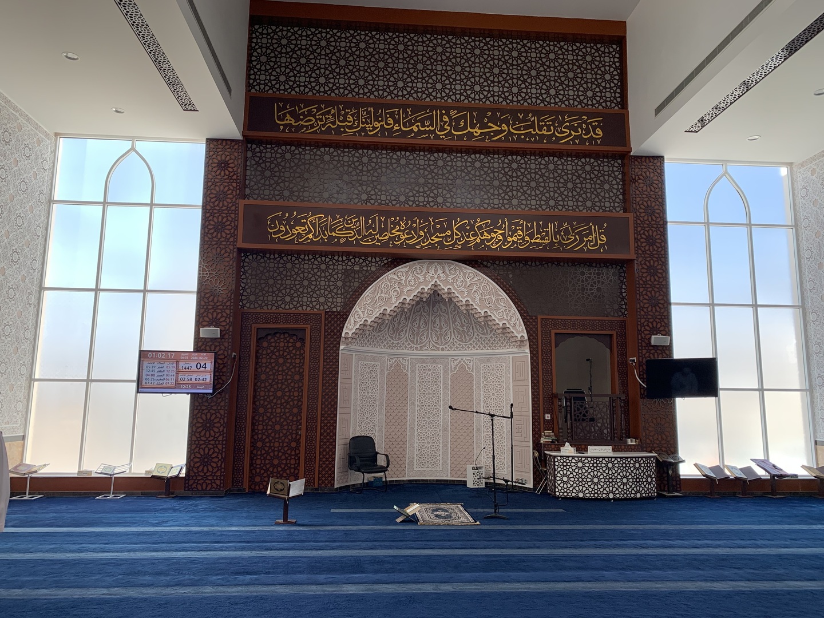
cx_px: 412
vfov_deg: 53.1
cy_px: 309
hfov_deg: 67.3
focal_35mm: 26
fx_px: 619
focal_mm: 4.25
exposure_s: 1/121
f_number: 1.8
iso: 50
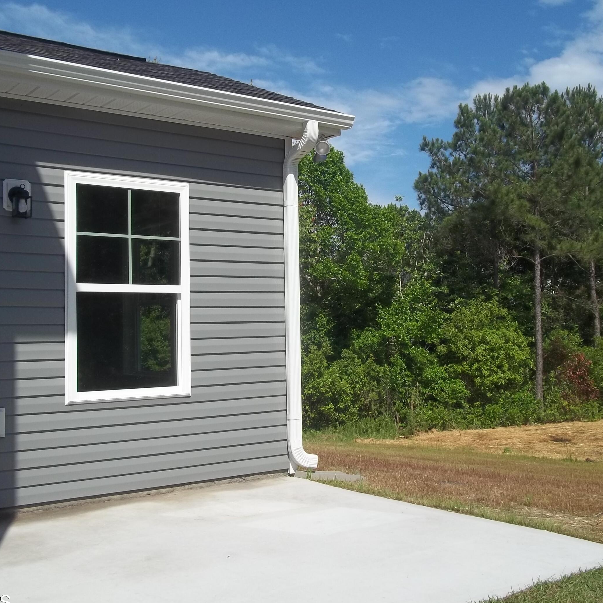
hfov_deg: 40.9
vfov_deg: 40.9
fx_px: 808
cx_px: 308
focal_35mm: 41
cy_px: 304
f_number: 8.8
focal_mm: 5.7
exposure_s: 1/250
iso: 64
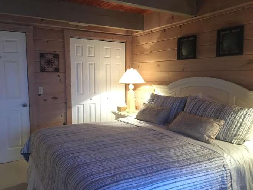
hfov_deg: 61.7
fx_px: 212
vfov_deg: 48.2
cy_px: 95
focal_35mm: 29
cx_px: 126
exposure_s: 1/15
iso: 320
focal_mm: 4.15
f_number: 2.2
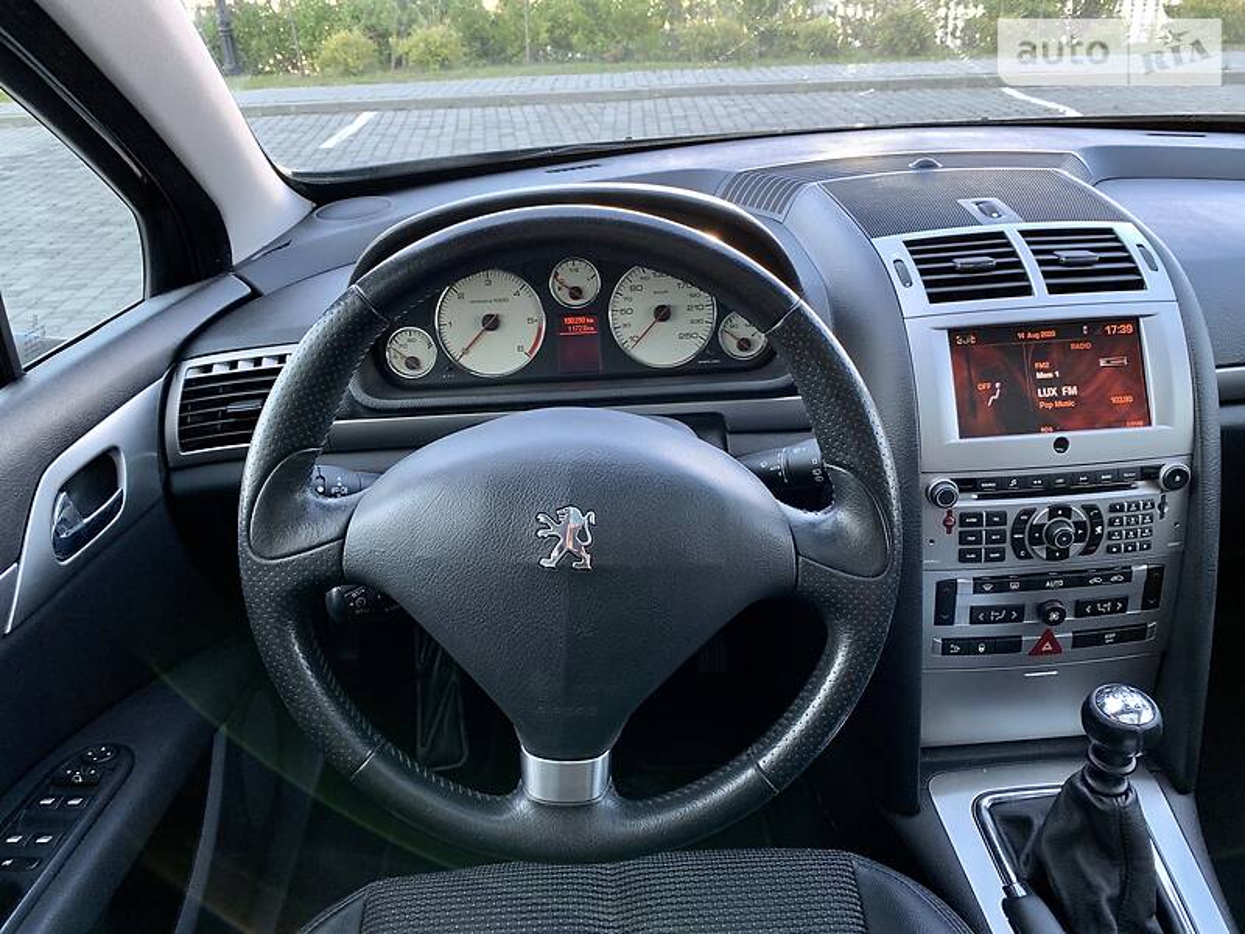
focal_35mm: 26
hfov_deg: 67.3
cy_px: 467
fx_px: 935
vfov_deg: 53.1
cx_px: 622
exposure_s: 1/122
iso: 32
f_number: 1.8
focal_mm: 4.2
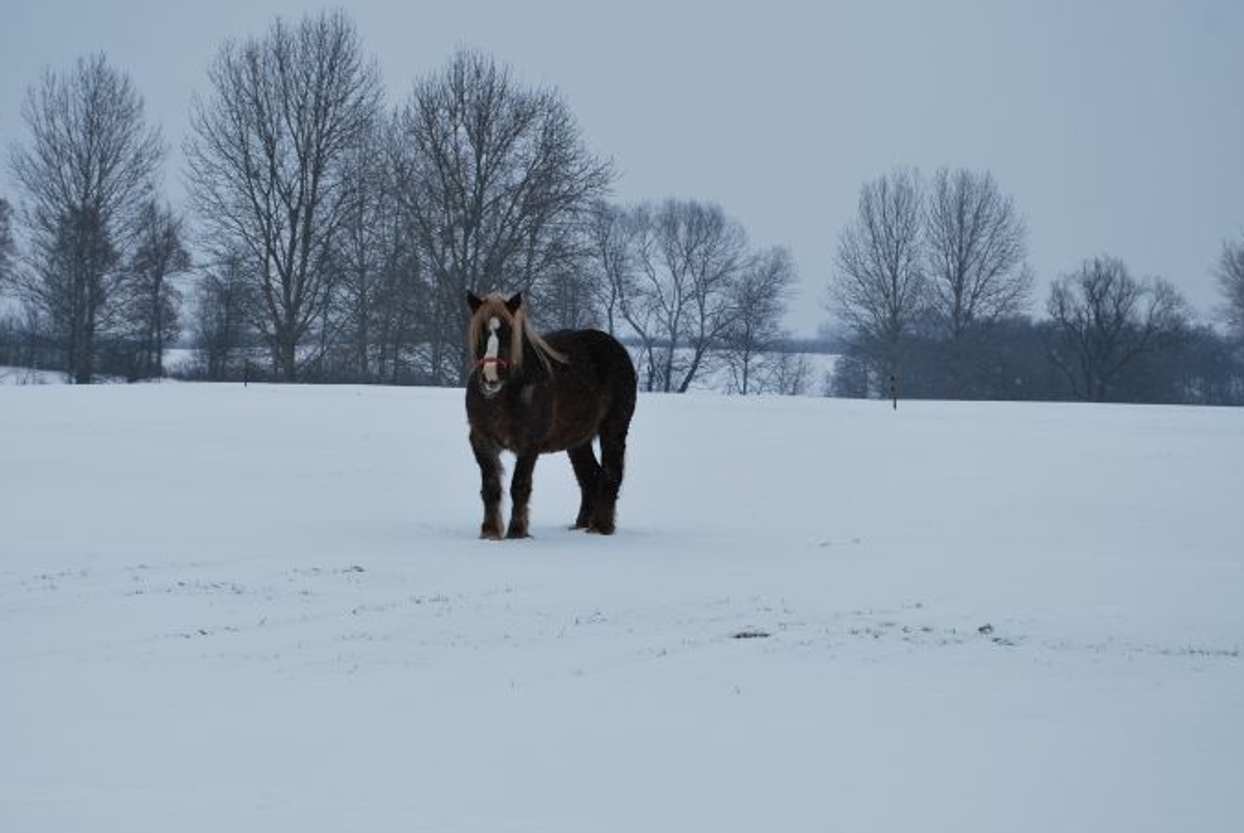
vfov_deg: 14.1
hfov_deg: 20.9
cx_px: 548
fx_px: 3377
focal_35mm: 98
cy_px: 395
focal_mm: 55
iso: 100
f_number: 7.1
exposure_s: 1/200
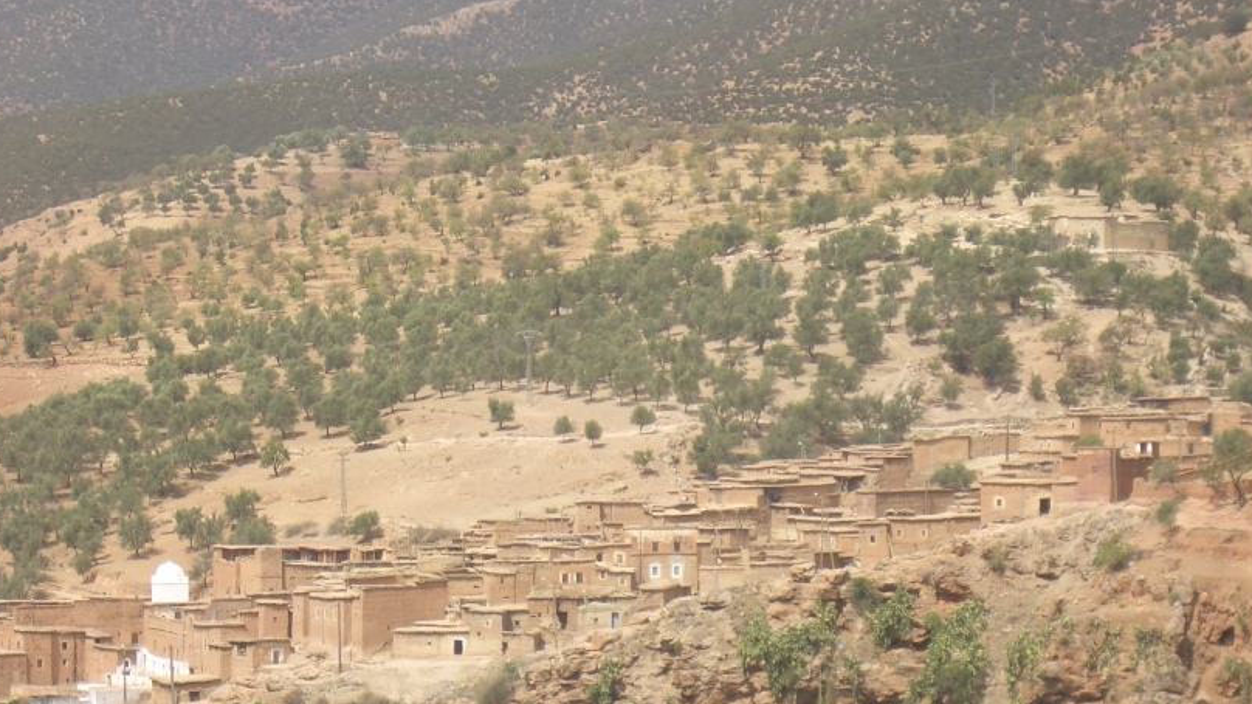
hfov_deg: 14.8
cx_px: 549
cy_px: 394
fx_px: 4812
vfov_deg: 8.4
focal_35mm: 145
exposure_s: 1/320
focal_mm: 17.4
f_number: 4.8
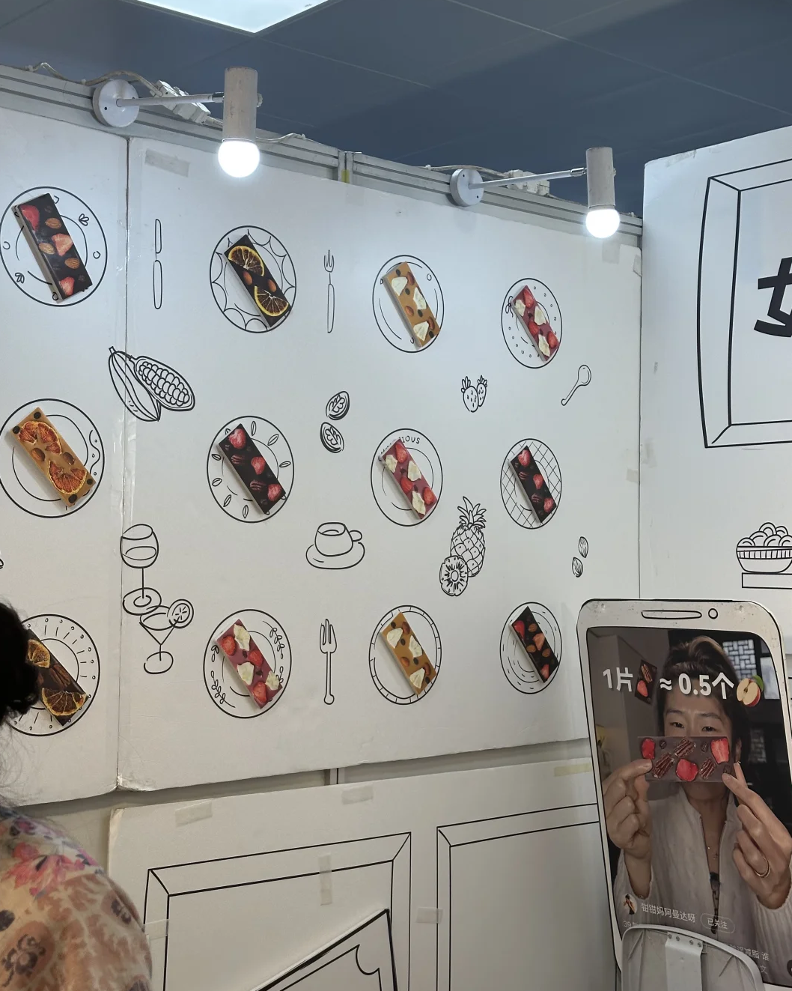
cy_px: 481
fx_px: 1495
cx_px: 389
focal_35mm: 51
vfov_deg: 36.7
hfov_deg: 29.7
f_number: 1.78
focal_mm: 6.86
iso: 64
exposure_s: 1/288
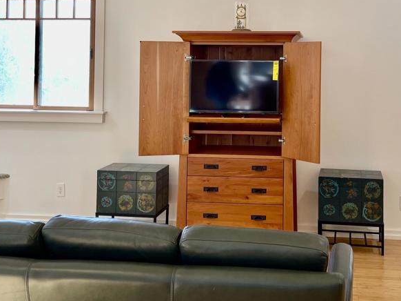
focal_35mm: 44
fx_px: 509
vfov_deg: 32.0
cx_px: 266
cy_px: 64
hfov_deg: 42.4
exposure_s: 1/120
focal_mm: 5.1
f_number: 1.6
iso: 100
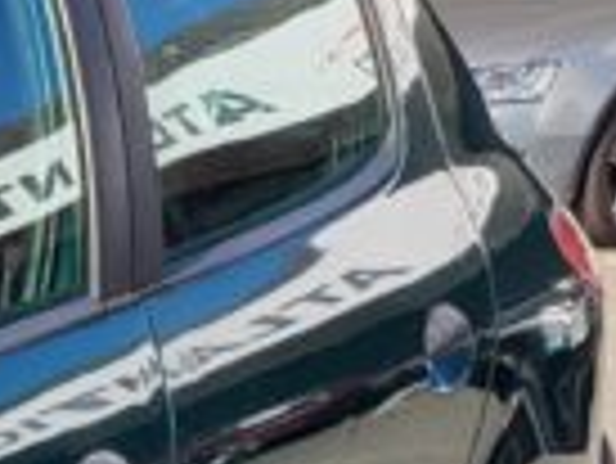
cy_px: 914
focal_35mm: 152
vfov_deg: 9.2
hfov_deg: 10.2
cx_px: -1133
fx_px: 2707
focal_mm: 5.4
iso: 40
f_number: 1.8
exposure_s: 1/1000
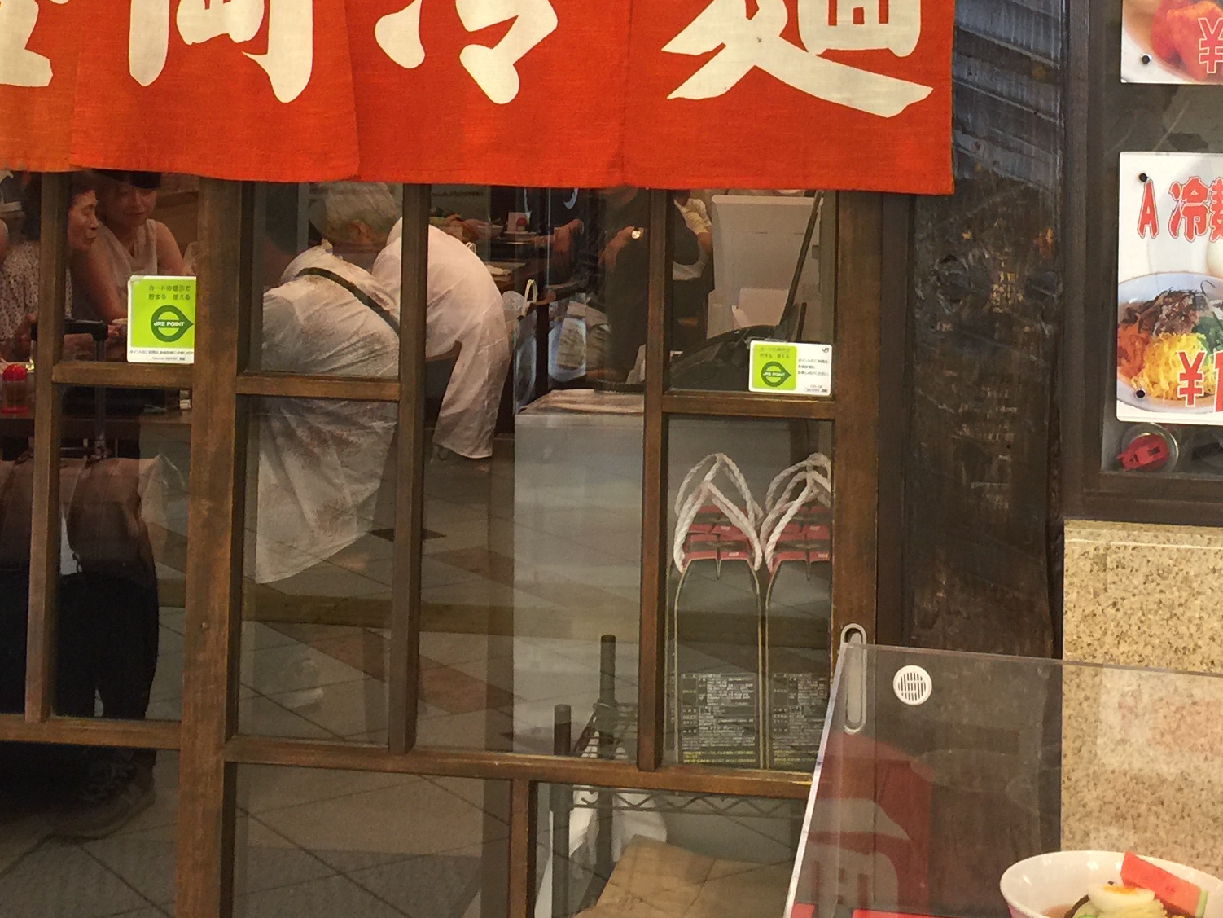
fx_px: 2226
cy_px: 33
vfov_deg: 22.5
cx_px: 716
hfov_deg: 30.7
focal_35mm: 63
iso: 50
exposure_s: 1/15
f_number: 2.2
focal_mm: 4.15
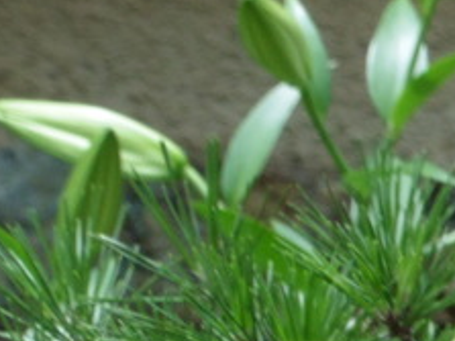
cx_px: 967
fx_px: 23266
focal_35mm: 1771
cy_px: -8
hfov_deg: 1.1
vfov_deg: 0.8
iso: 125
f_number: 6.3
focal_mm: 68.9
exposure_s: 1/125
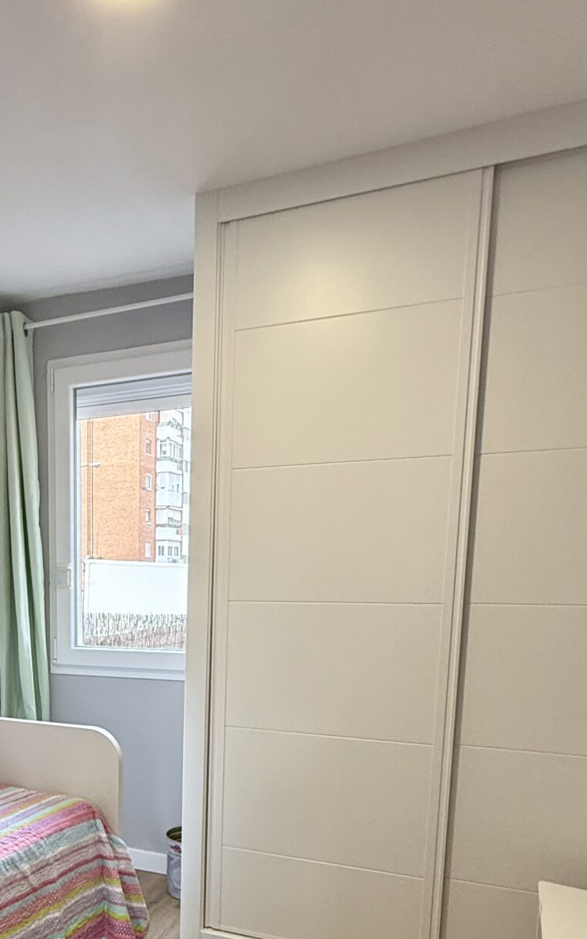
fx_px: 793
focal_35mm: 31
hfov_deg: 38.3
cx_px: 76
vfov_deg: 58.3
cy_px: 695
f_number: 2.2
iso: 160
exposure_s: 1/100
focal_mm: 2.22
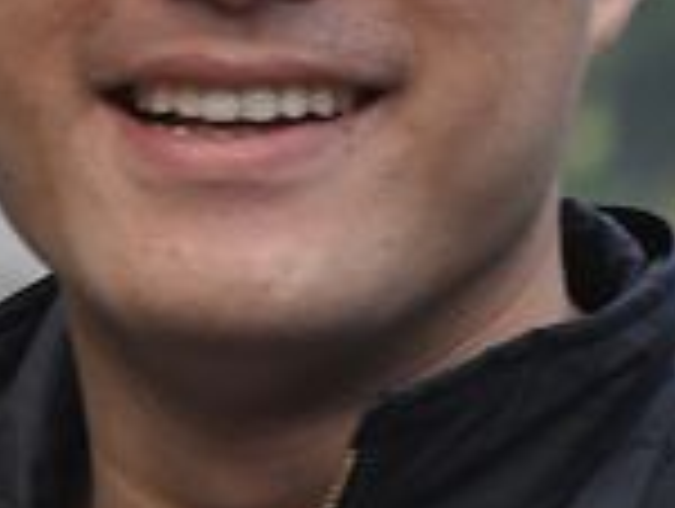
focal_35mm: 705
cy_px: -54
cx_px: 117
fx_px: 13774
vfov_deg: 2.1
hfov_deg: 2.8
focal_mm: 105
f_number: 5.6
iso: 320
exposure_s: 1/60
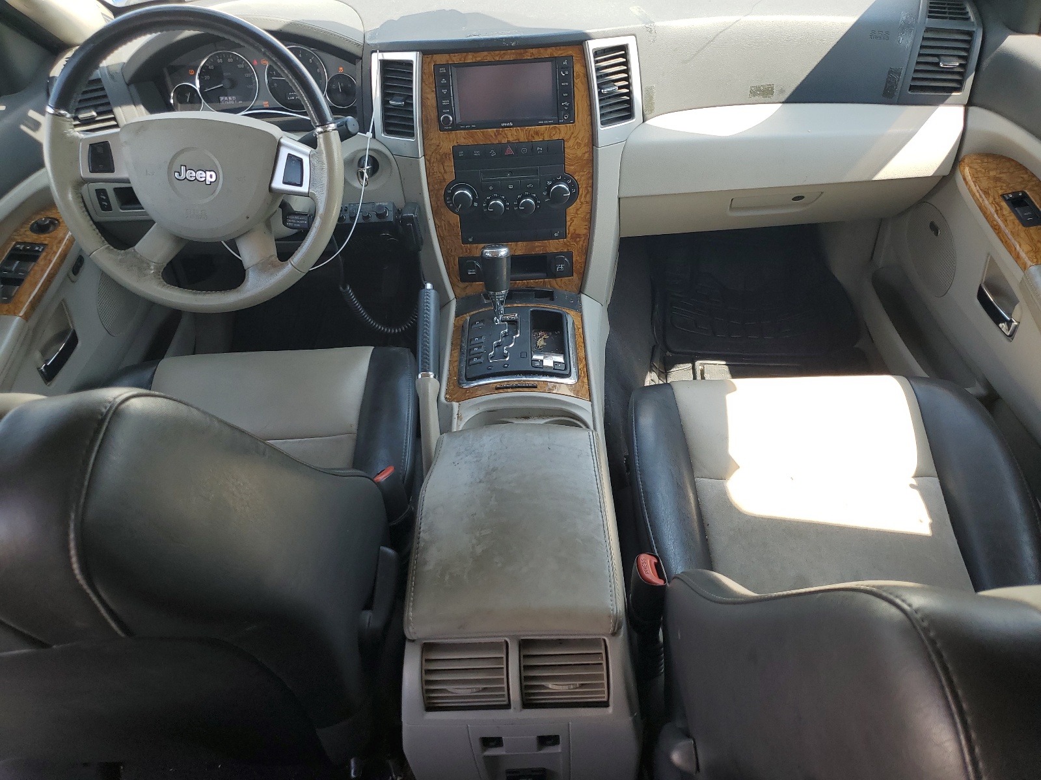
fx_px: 782
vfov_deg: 53.1
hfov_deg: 67.3
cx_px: 520
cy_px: 390
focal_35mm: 26
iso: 50
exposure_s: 1/333
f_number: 1.5
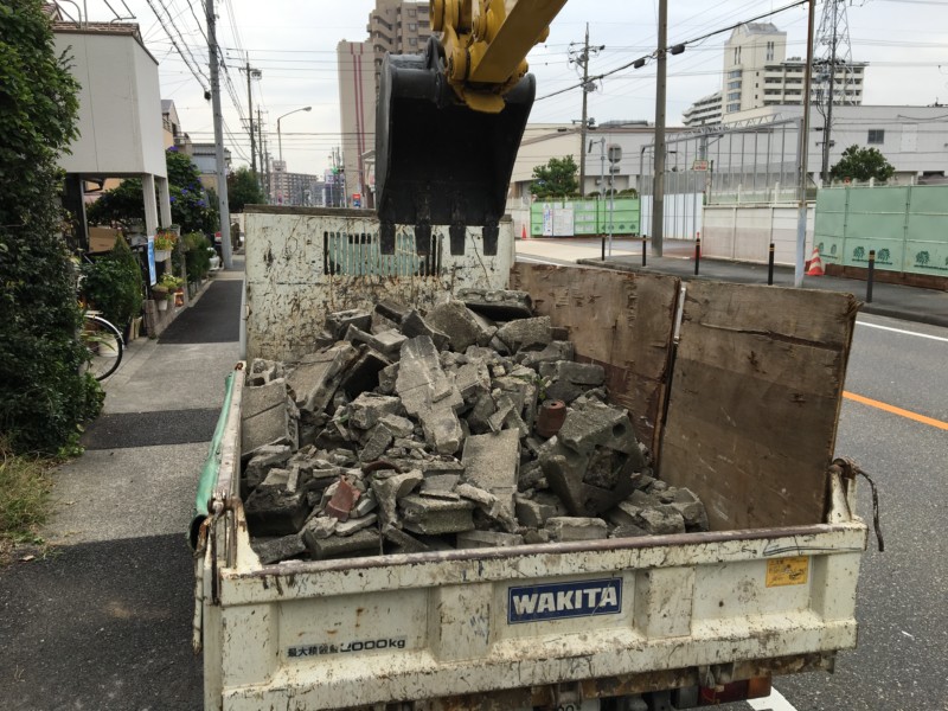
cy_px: 356
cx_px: 474
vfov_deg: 48.2
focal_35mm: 29
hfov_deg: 61.7
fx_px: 794
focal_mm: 4.15
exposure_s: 1/810
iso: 25
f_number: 2.2
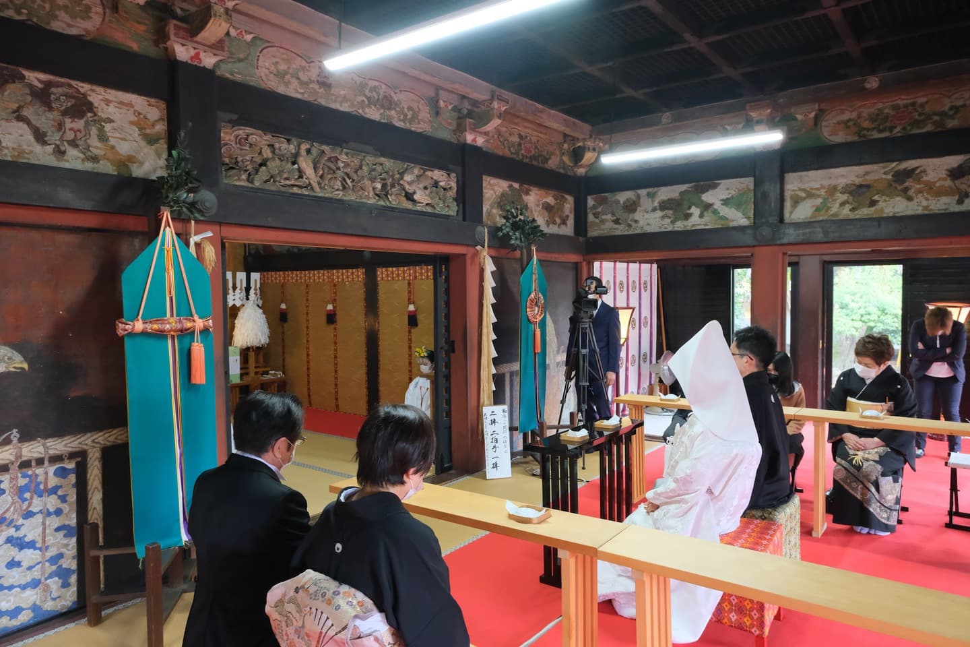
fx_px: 647
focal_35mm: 24
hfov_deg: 73.7
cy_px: 324
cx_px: 485
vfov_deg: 53.1
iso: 3200
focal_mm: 16
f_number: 5
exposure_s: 1/50
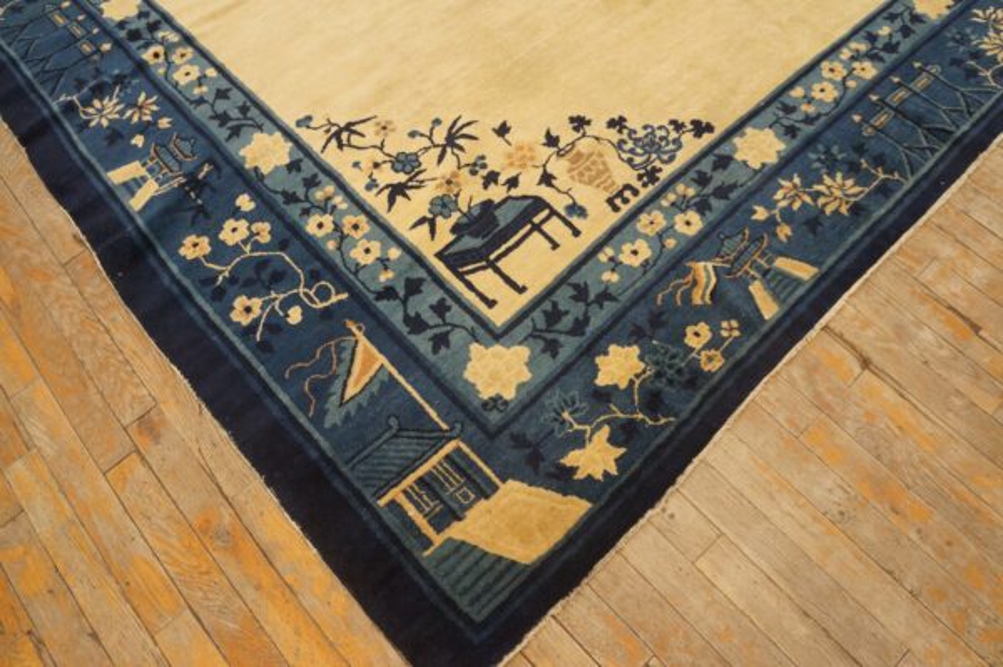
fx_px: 752
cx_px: 502
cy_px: 334
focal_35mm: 27
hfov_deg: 67.4
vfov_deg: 47.9
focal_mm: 18
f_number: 4
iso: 800
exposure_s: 1/60
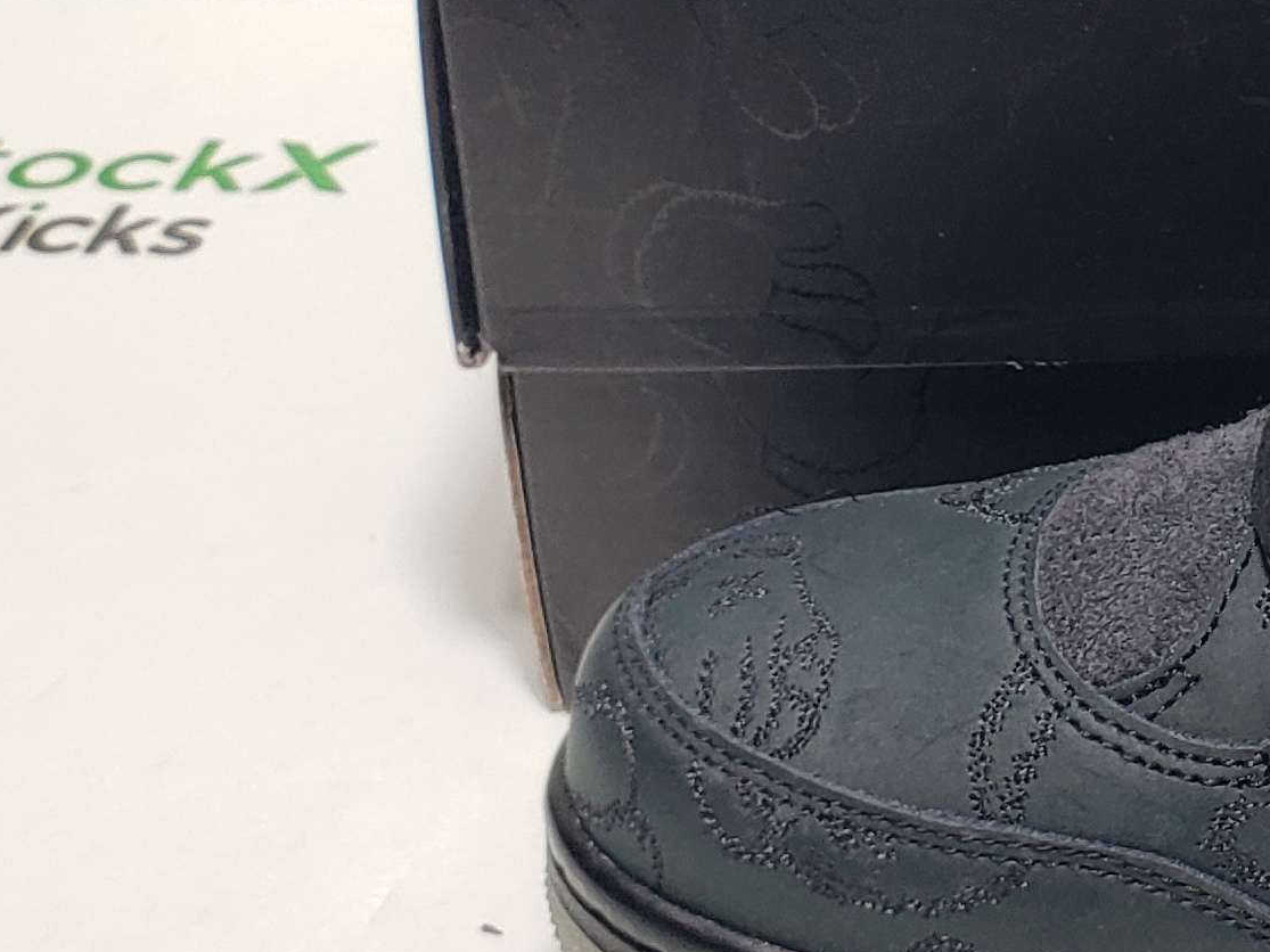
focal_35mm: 94
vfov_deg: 15.3
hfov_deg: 19.7
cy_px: -108
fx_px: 3448
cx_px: 1480
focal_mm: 4.3
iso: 50
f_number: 2.4
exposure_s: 1/117
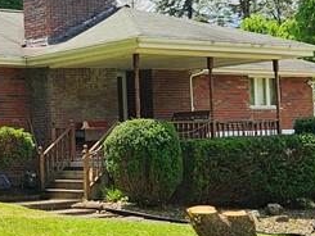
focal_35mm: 96
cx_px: 24
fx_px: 874
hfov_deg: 20.0
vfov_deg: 15.4
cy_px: 88
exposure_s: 1/1123
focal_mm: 5.4
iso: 20
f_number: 1.8
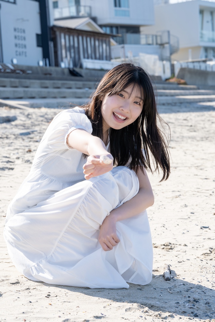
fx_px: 761
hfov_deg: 16.1
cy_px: 161
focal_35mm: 85
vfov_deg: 23.9
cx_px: 108
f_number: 8
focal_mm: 85
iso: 100
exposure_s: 1/400
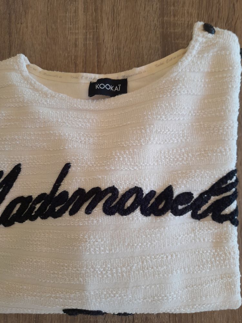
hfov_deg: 54.9
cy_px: 162
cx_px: 121
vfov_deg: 69.4
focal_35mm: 25
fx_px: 233
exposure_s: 1/50
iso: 50
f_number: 2
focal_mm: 4.6
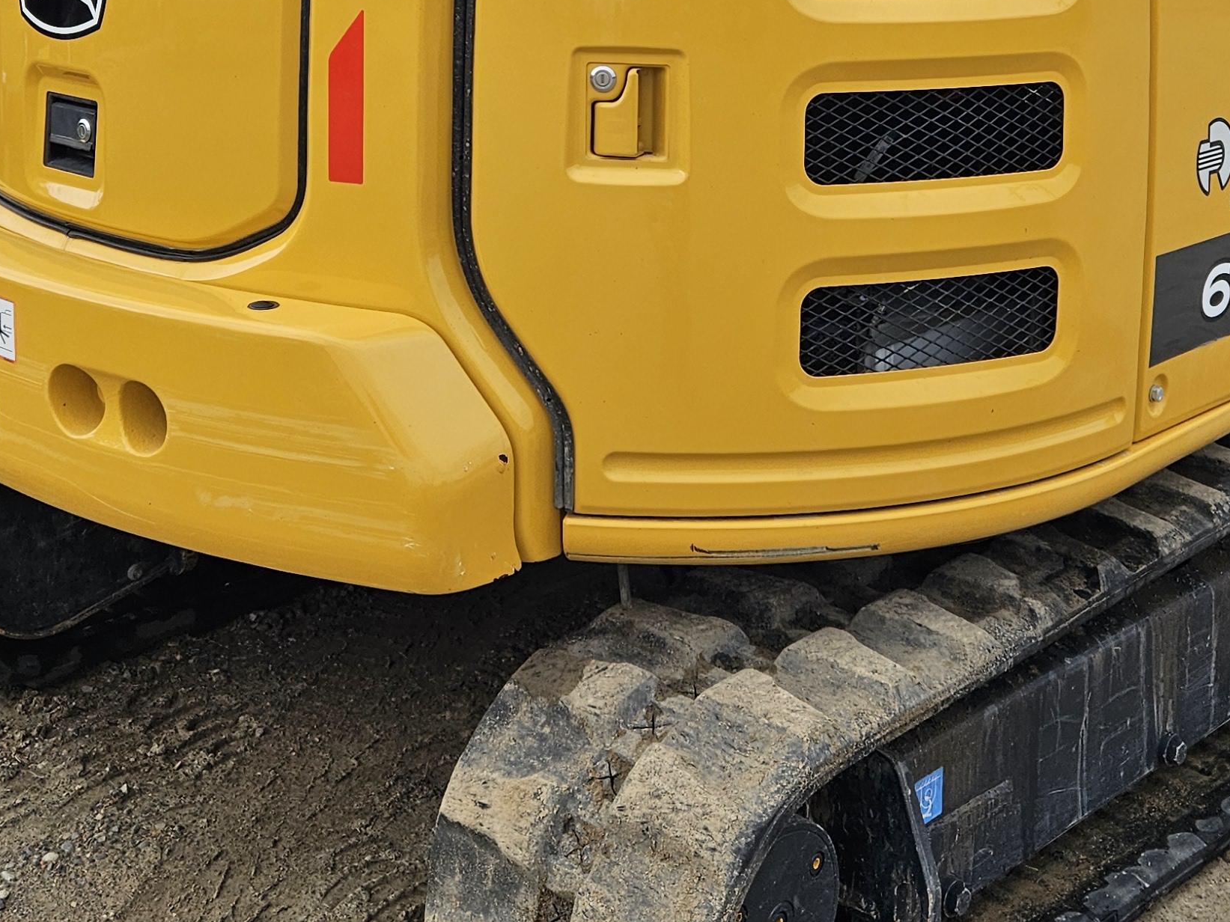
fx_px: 1990
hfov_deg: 34.4
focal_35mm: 56
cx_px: 618
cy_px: 46
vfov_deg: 25.1
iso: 32
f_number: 1.8
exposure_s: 1/1488
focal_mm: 5.4
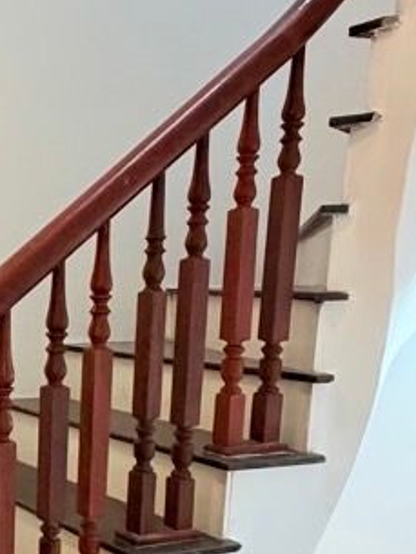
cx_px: -196
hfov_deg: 24.5
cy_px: 400
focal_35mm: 47
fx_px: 753
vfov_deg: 39.6
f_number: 2.2
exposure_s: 1/60
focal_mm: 2.22
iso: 400
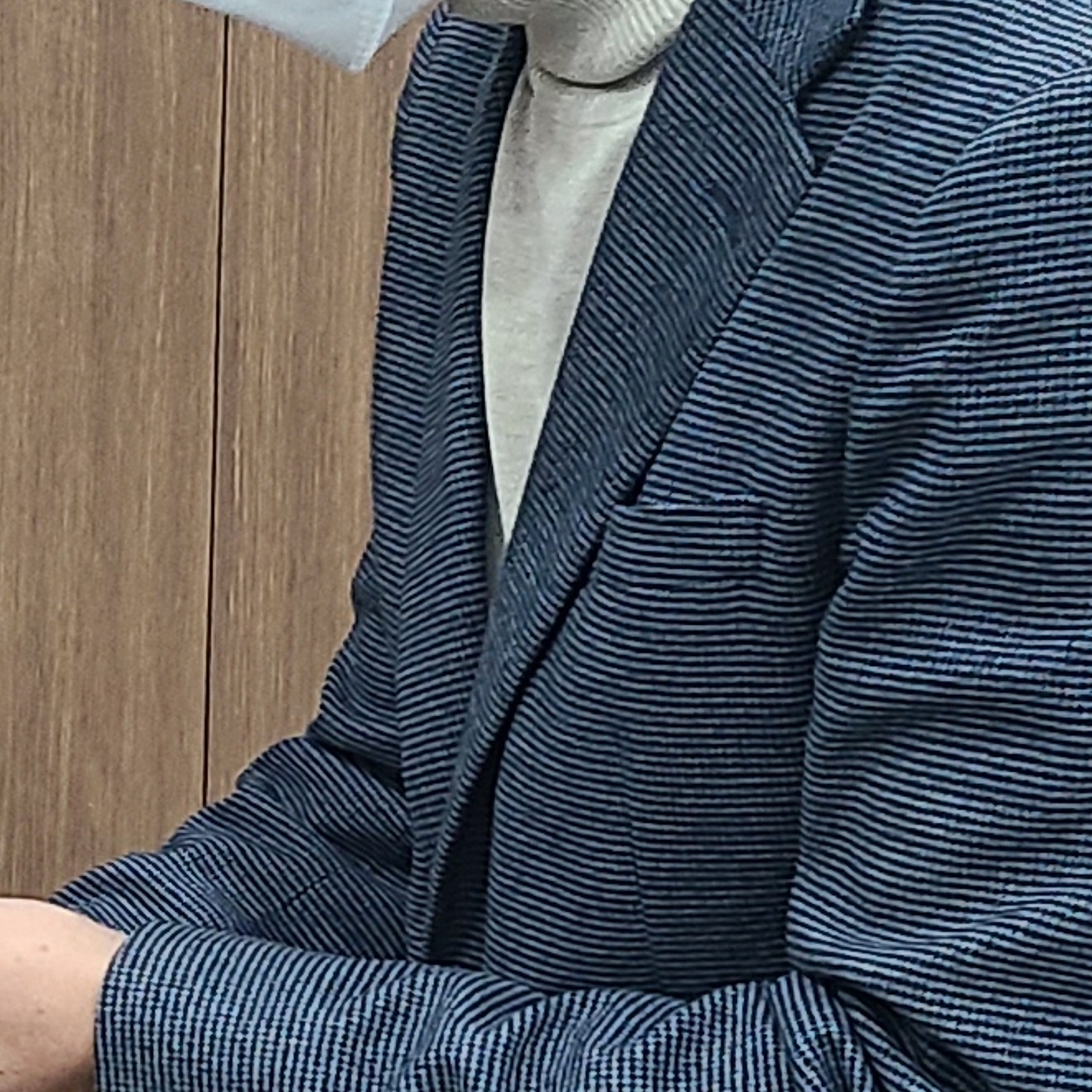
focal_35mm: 140
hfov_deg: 11.6
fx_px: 4997
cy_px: 480
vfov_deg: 12.5
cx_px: -821
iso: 125
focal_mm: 5.4
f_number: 1.8
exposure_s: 1/60
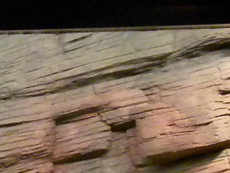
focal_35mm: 107
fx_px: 711
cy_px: 150
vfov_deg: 13.7
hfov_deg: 18.0
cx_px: 10
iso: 2200
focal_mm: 6.6
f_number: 3.5
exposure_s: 1/64.8
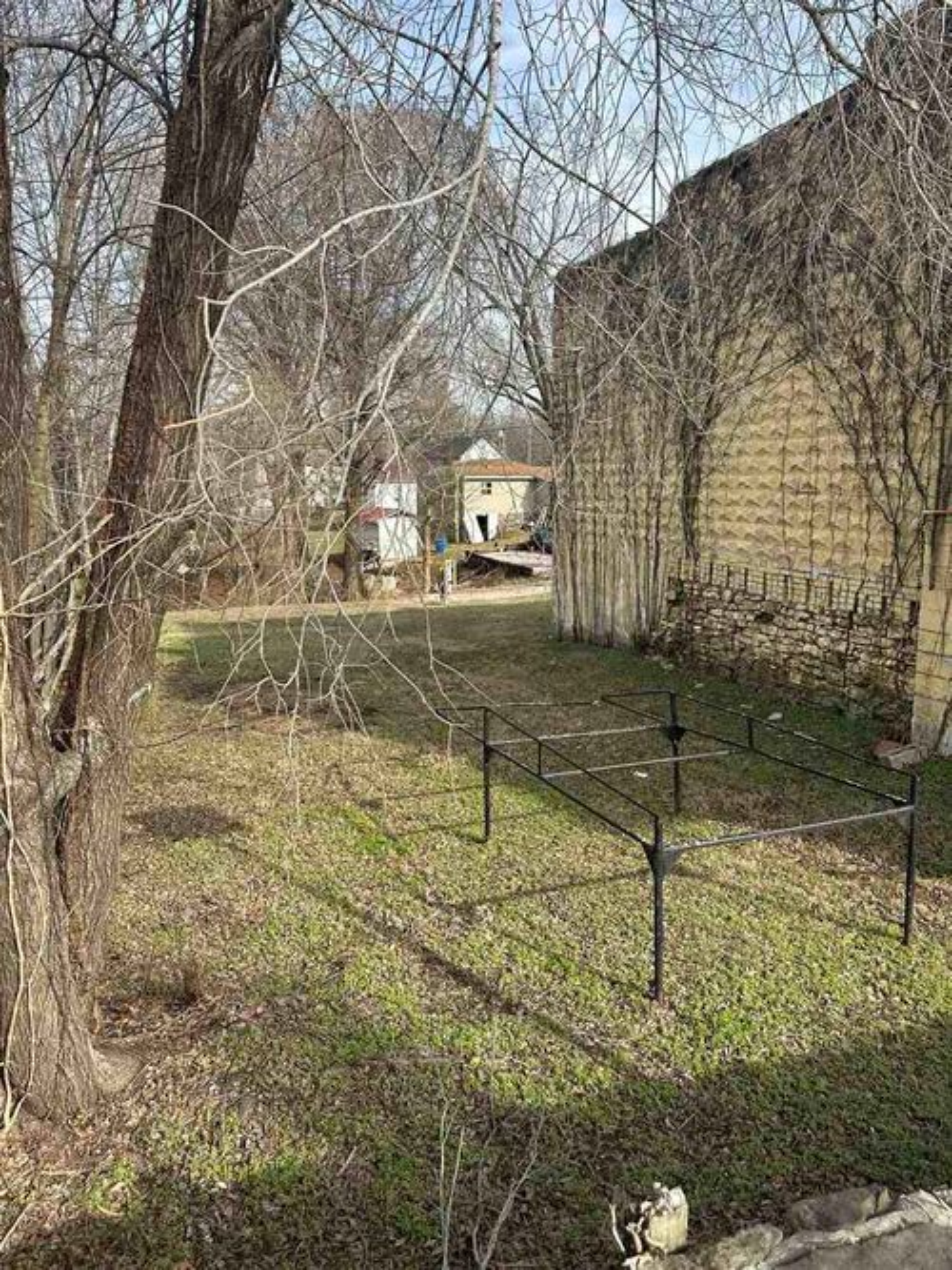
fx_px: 880
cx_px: 476
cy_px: 635
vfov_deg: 71.6
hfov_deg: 56.8
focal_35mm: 24
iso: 80
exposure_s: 1/1517
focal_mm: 6.86
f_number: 1.78
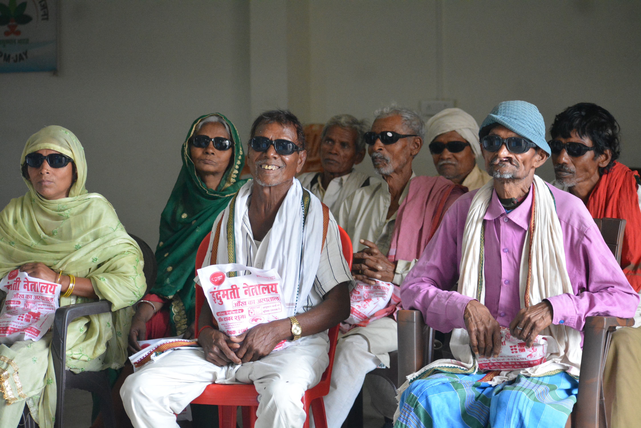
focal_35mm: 112
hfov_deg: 18.2
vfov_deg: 12.2
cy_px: 214
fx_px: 2004
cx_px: 320
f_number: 25
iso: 2500
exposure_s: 1/125
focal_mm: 75
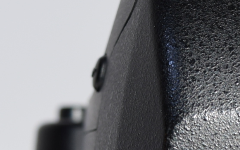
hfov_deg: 9.5
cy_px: 267
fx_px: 1403
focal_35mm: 214
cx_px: 349
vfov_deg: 6.0
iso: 100
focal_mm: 29
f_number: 8
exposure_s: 1/60
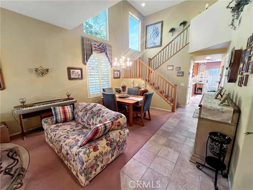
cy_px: 95
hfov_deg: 106.2
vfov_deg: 89.9
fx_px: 95
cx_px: 126
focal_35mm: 13
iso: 250
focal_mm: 1.57
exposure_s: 1/60
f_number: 1.8
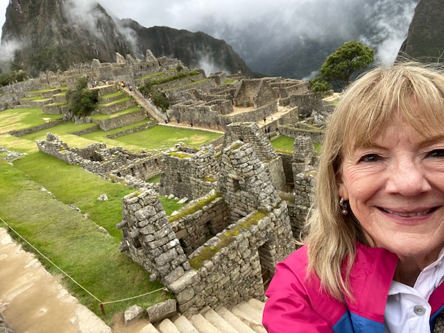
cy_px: 166
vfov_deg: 58.9
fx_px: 295
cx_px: 222
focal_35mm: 23
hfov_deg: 73.9
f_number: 2.2
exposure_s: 1/246
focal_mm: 2.71
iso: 25
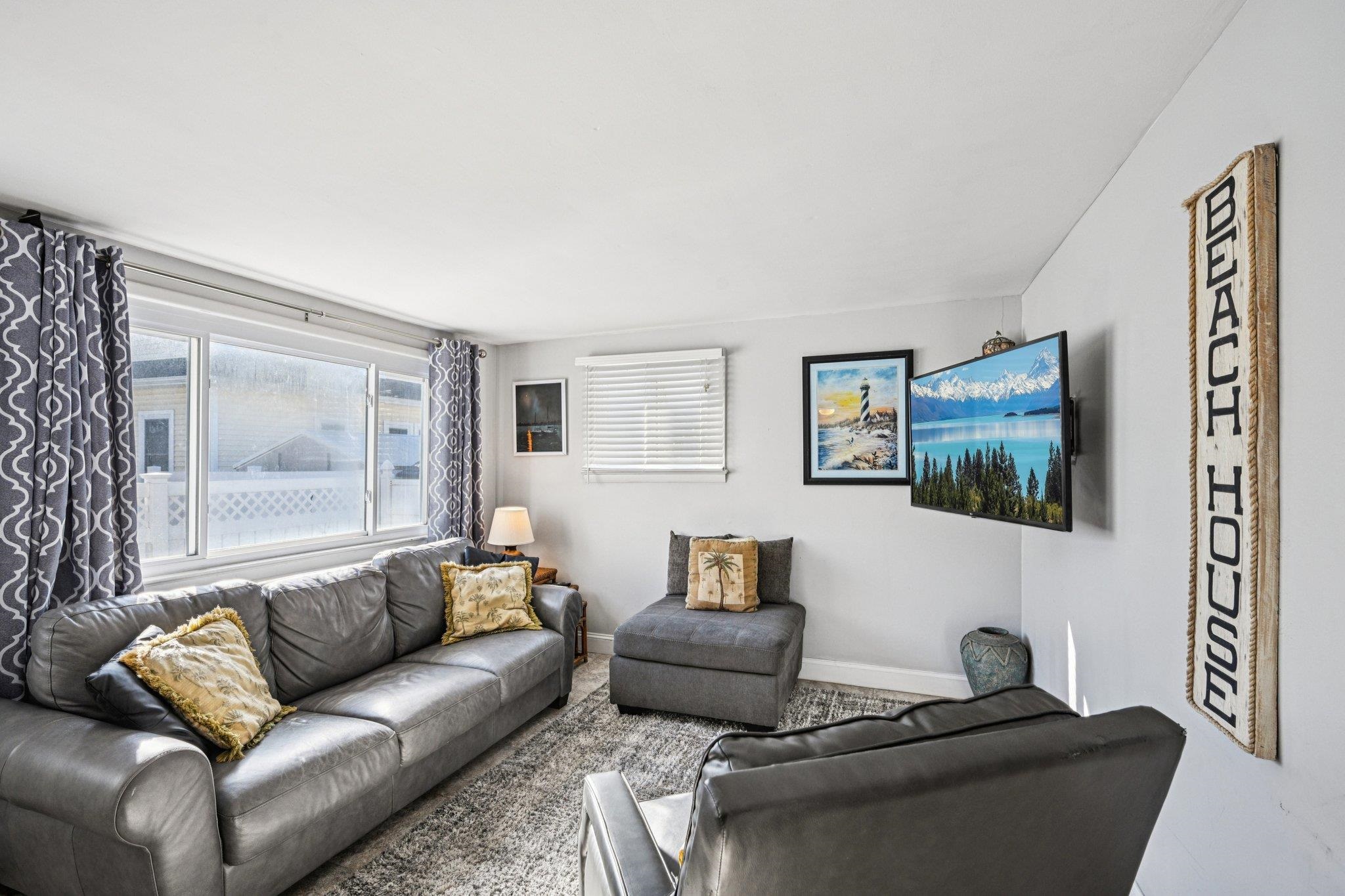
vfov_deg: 73.7
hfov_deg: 96.7
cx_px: 672
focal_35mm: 16
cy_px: 448
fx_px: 598
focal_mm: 16
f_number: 8
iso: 800
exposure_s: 1/400
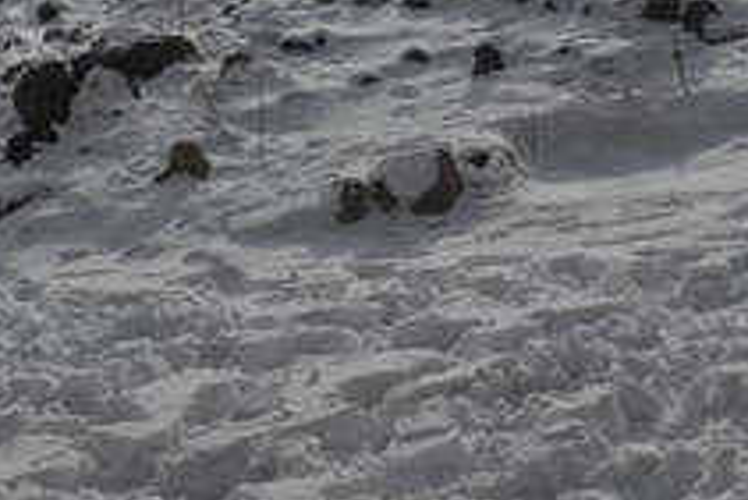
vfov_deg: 15.6
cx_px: 347
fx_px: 1726
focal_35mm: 83
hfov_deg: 24.5
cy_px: -177
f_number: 22
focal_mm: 18
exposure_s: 1/2500
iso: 1600
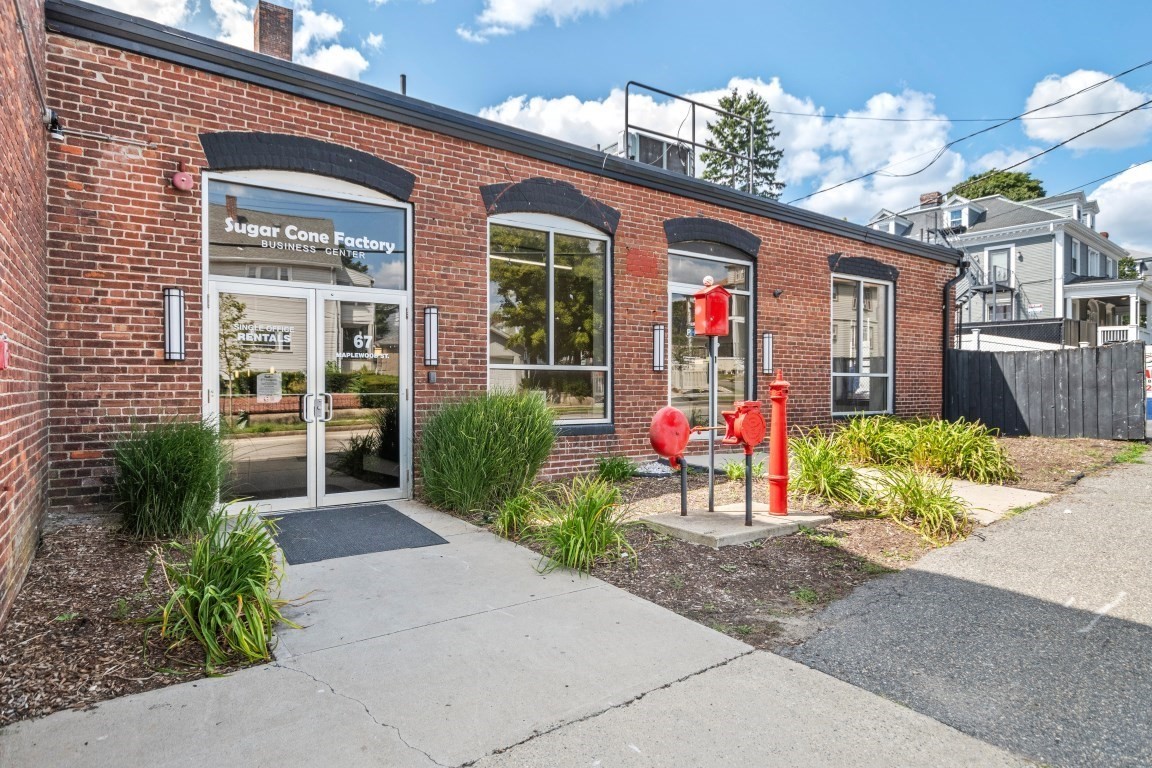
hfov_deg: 81.2
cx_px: 576
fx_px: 672
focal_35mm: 21
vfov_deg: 59.5
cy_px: 384
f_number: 5.6
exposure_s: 1/640
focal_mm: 14
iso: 400
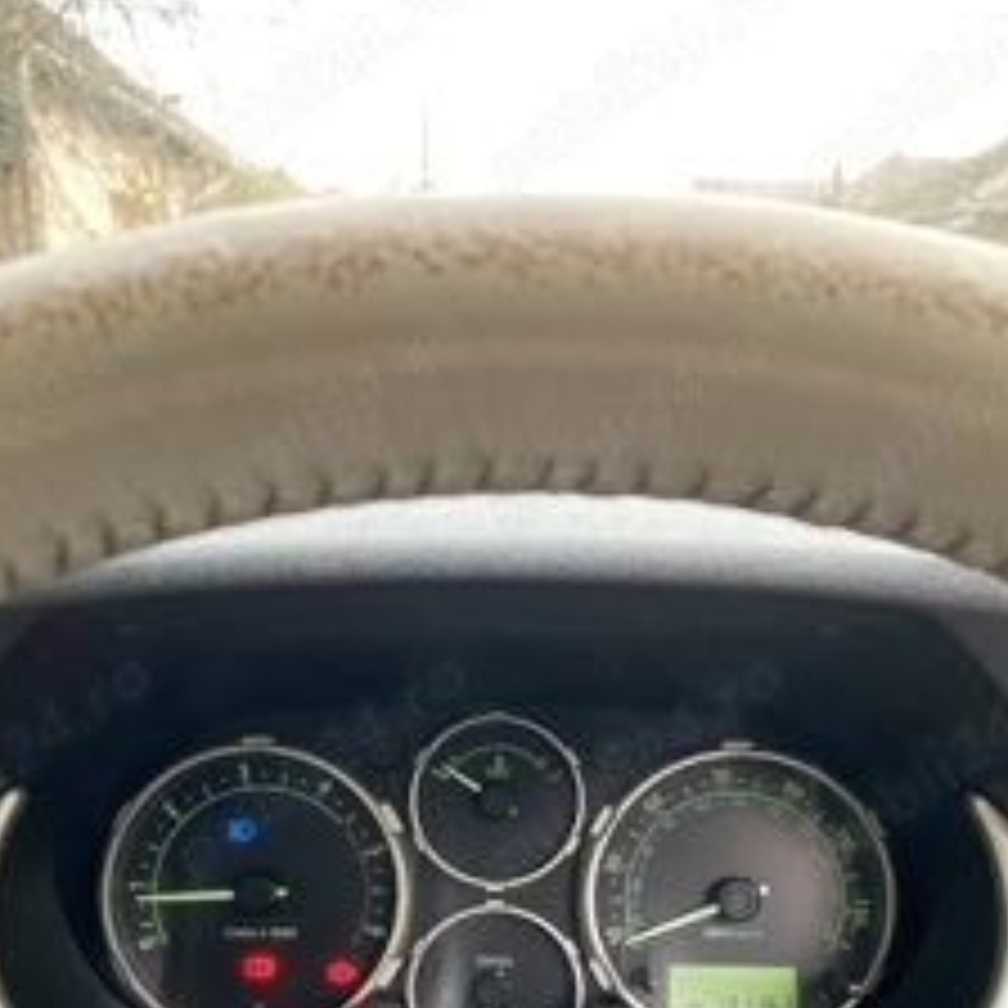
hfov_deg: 40.9
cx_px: 477
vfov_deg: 38.9
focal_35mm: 41
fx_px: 1351
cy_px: 842
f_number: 1.8
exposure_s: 1/38
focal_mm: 4.25
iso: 640
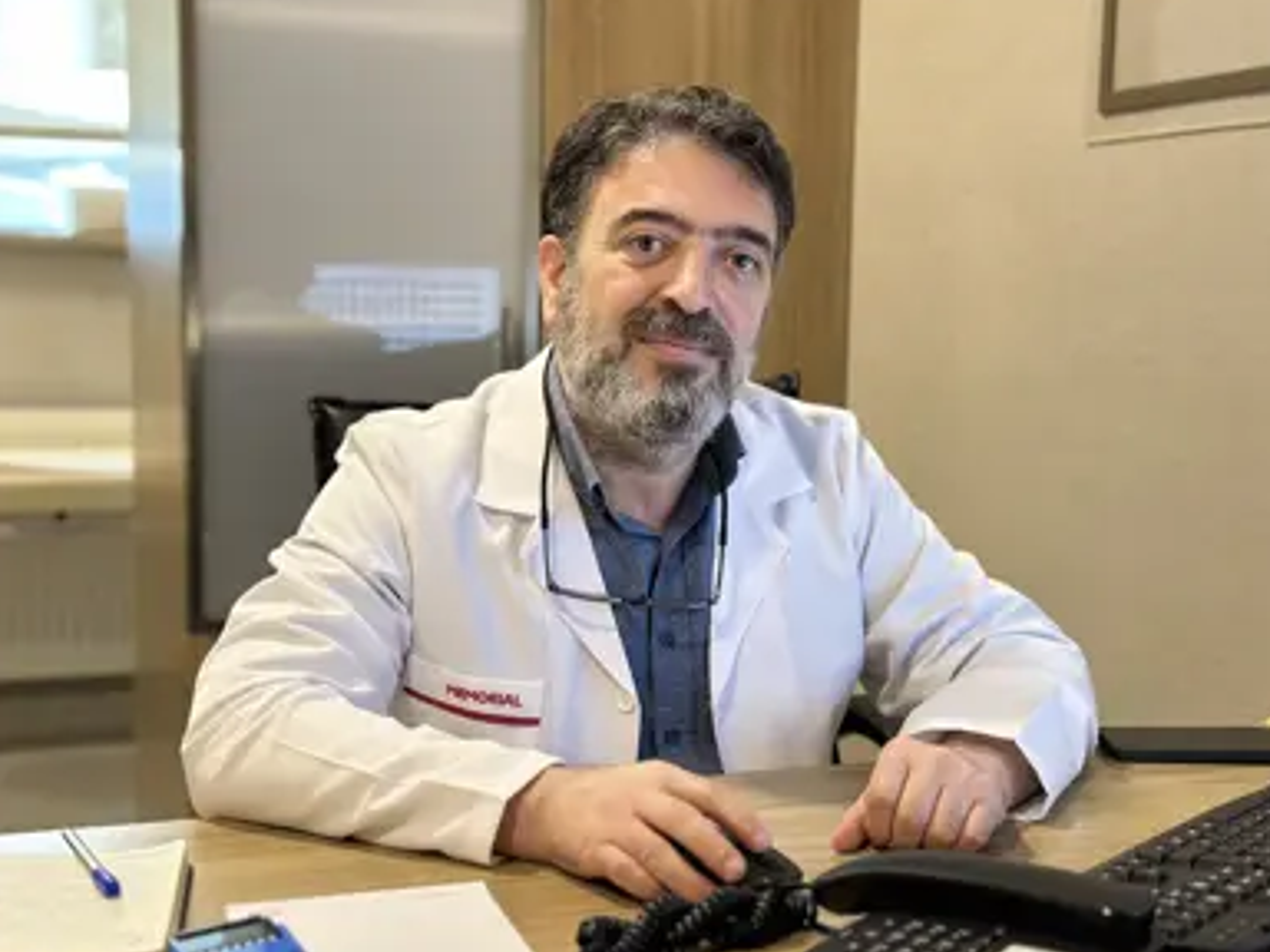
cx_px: 671
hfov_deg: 36.8
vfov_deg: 28.0
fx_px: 1908
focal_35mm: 52
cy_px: 493
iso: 320
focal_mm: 6.86
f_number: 1.78
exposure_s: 1/60
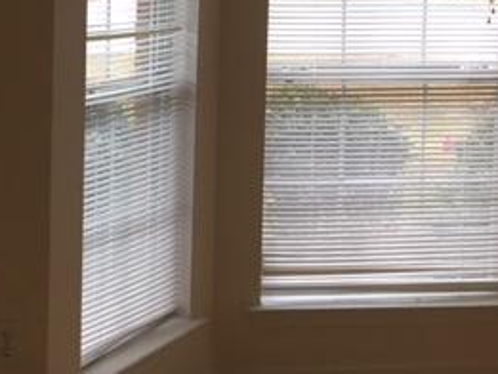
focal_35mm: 71
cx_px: 6
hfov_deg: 26.0
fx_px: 1022
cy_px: -8
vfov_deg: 20.0
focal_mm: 4.15
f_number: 2.2
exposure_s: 1/30
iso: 40
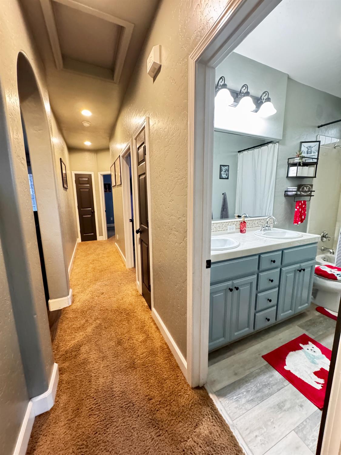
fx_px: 184
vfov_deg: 102.1
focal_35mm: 14
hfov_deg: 85.7
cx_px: 170
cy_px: 228
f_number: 2.2
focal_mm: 2.22
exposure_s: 1/40
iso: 1000
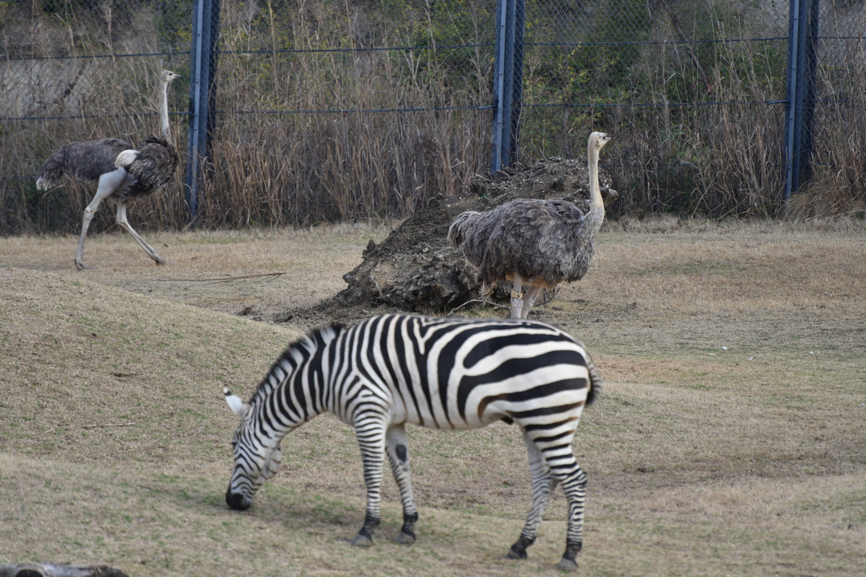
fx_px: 7938
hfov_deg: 6.2
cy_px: 241
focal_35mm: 330
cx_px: 383
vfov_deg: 4.2
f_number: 5.6
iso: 320
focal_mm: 280
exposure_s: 1/640
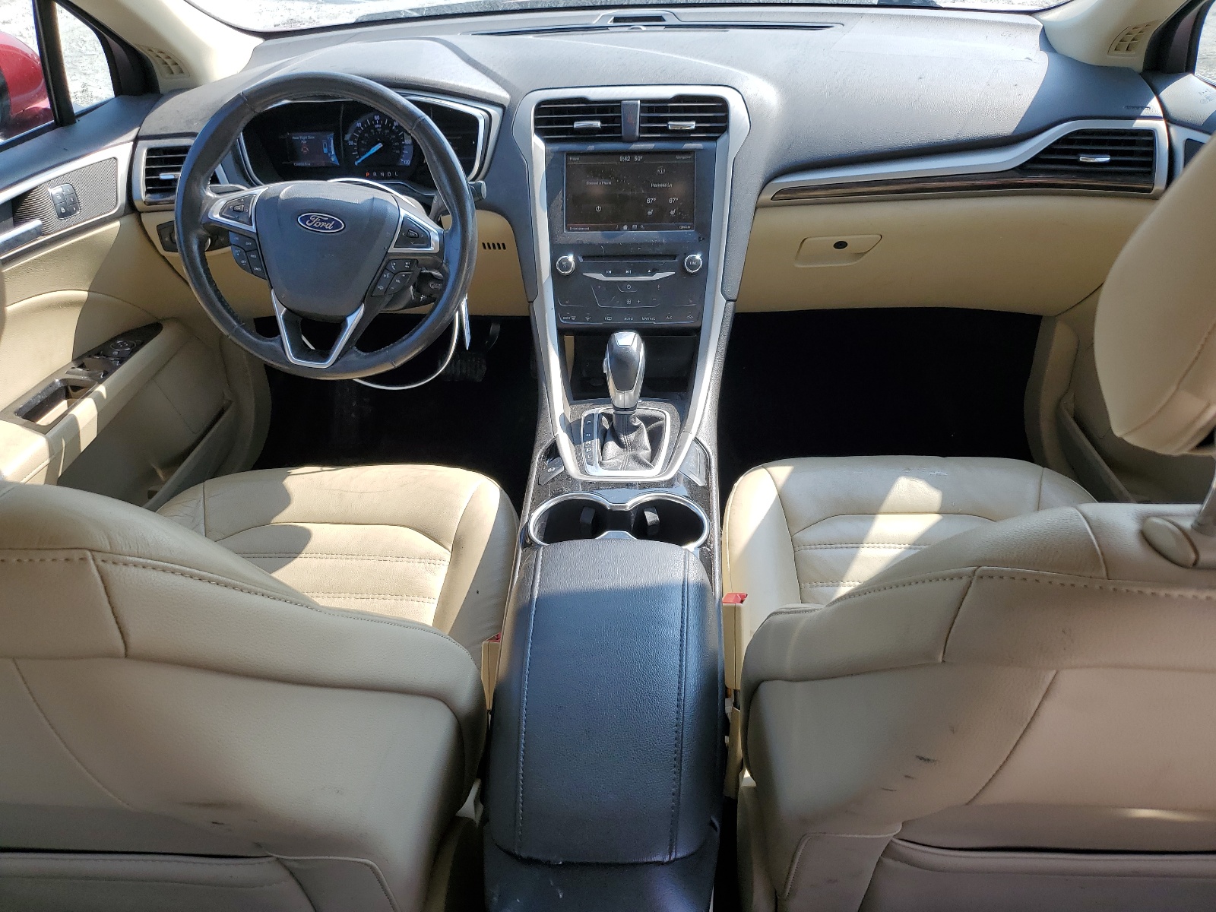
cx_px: 608
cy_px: 456
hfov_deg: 67.3
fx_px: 913
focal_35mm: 26
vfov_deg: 53.1
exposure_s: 1/714
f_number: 1.5
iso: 50
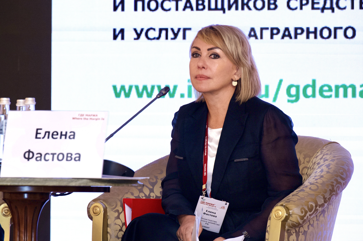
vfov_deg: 6.9
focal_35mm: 200
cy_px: 120
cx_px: 182
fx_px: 2015
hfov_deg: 10.3
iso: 3200
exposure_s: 1/200
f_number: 5
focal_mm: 200
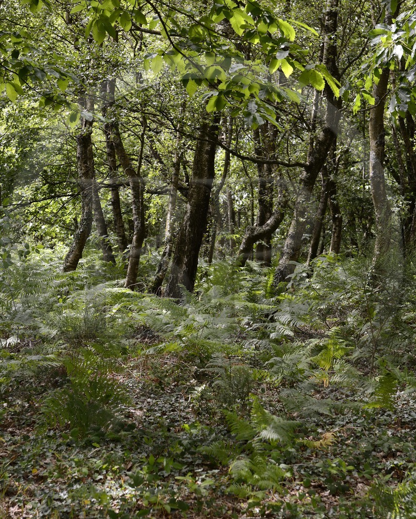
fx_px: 1262
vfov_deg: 23.3
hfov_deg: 18.7
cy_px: 259
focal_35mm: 82
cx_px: 201
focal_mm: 58
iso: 200
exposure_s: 1/125
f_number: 5
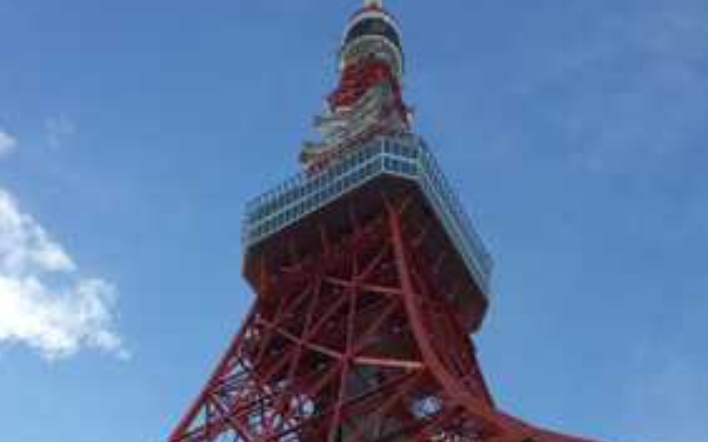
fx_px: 926
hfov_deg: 41.8
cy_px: 404
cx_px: 334
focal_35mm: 48
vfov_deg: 25.9
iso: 32
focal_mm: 4.15
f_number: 2.2
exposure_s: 1/733
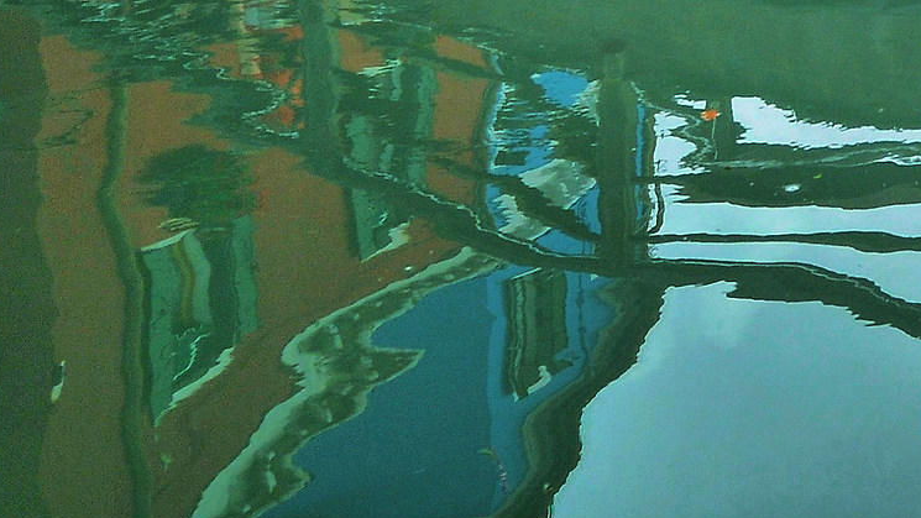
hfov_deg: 21.6
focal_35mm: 91
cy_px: -389
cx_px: 1130
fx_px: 2222
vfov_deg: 12.3
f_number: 8
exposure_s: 1/250
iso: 200
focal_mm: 18
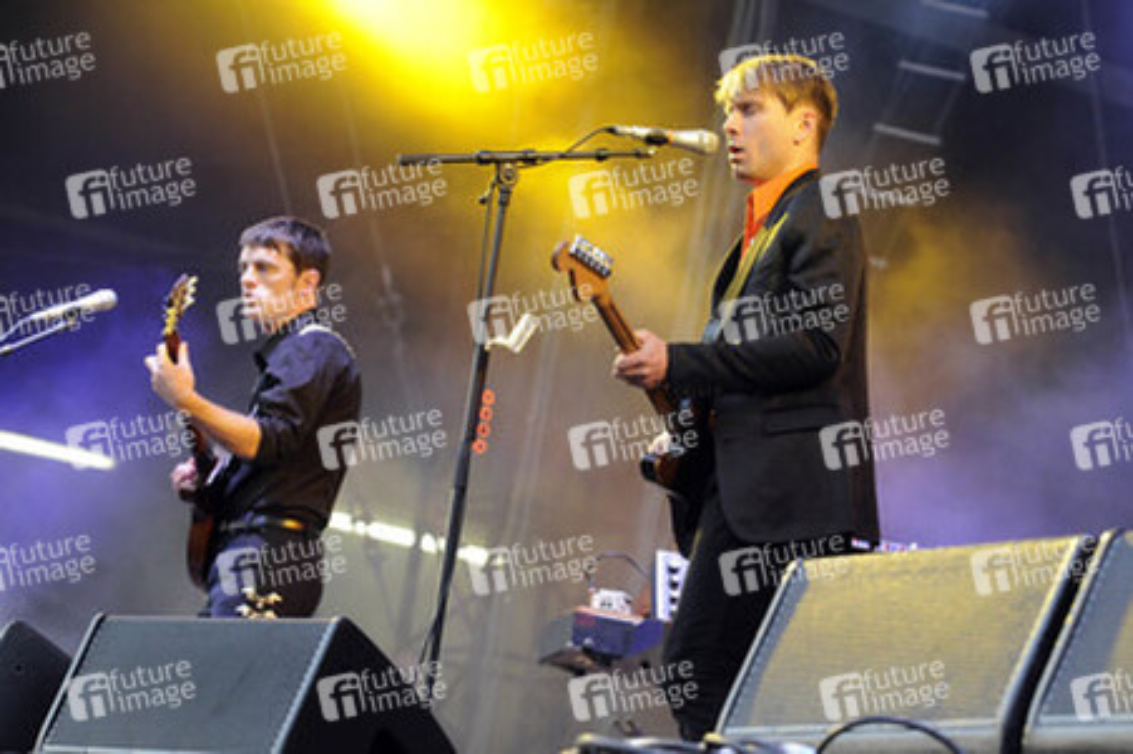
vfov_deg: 9.9
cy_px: 377
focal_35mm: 138
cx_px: 566
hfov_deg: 14.9
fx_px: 4340
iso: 1250
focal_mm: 92
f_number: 4.5
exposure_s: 1/200
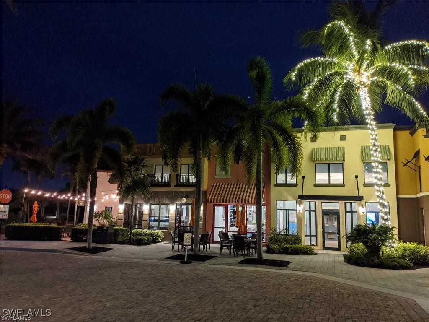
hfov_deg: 65.3
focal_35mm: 27
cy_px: 161
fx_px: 335
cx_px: 214
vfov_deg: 51.4
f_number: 1.8
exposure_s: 1/17.1
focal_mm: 4.44
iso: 478
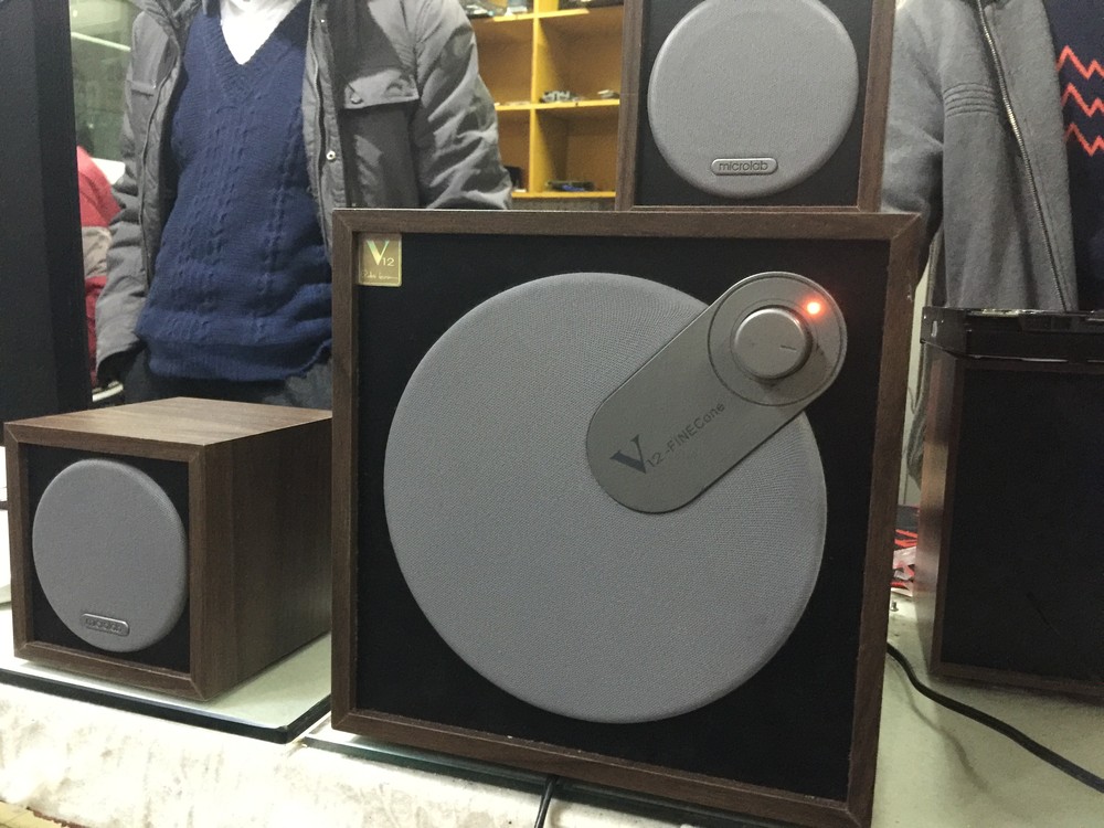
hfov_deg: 61.7
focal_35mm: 29
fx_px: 925
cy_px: 414
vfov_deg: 48.2
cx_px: 552
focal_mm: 4.15
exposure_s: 1/8
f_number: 2.2
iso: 200
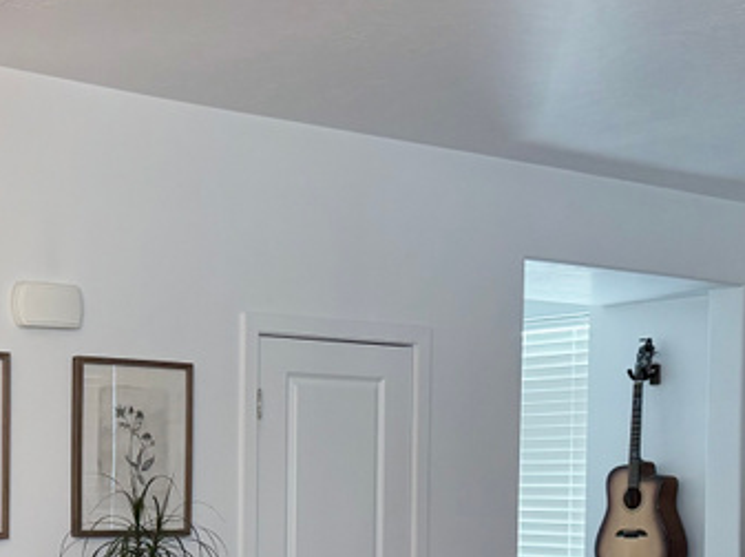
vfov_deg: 19.6
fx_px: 1569
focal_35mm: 73
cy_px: 542
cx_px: 66
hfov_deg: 25.8
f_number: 1.78
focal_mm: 6.76
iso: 200
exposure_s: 1/195
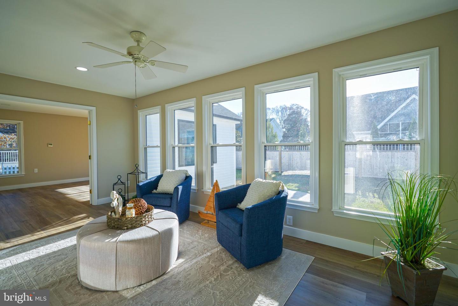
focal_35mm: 16
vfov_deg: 73.7
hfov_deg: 96.7
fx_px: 204
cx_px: 229
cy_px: 153
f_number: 4
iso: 100
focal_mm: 16
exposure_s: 1/160
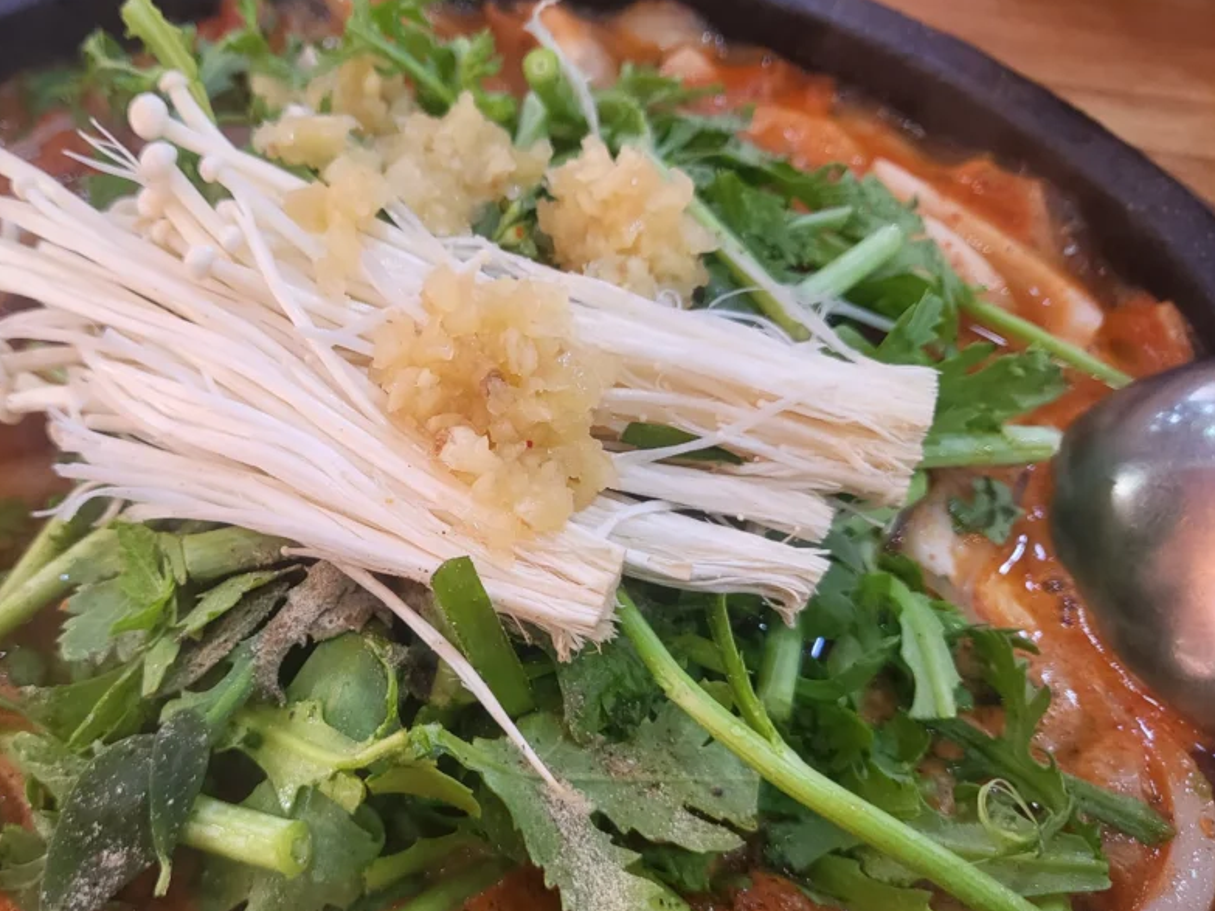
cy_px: 537
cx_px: 430
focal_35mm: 34
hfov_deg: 53.2
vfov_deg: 41.6
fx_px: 1193
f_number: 1.8
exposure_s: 1/120
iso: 200
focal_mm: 4.25
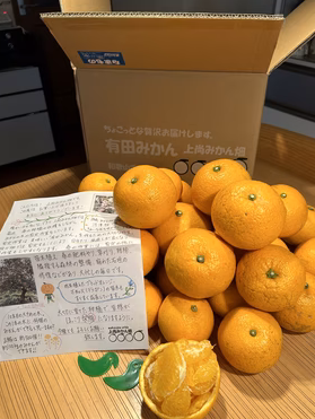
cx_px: 168
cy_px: 221
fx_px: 339
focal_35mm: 28
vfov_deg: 63.3
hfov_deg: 49.8
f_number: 1.5
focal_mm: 5.7
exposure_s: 1/60
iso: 80
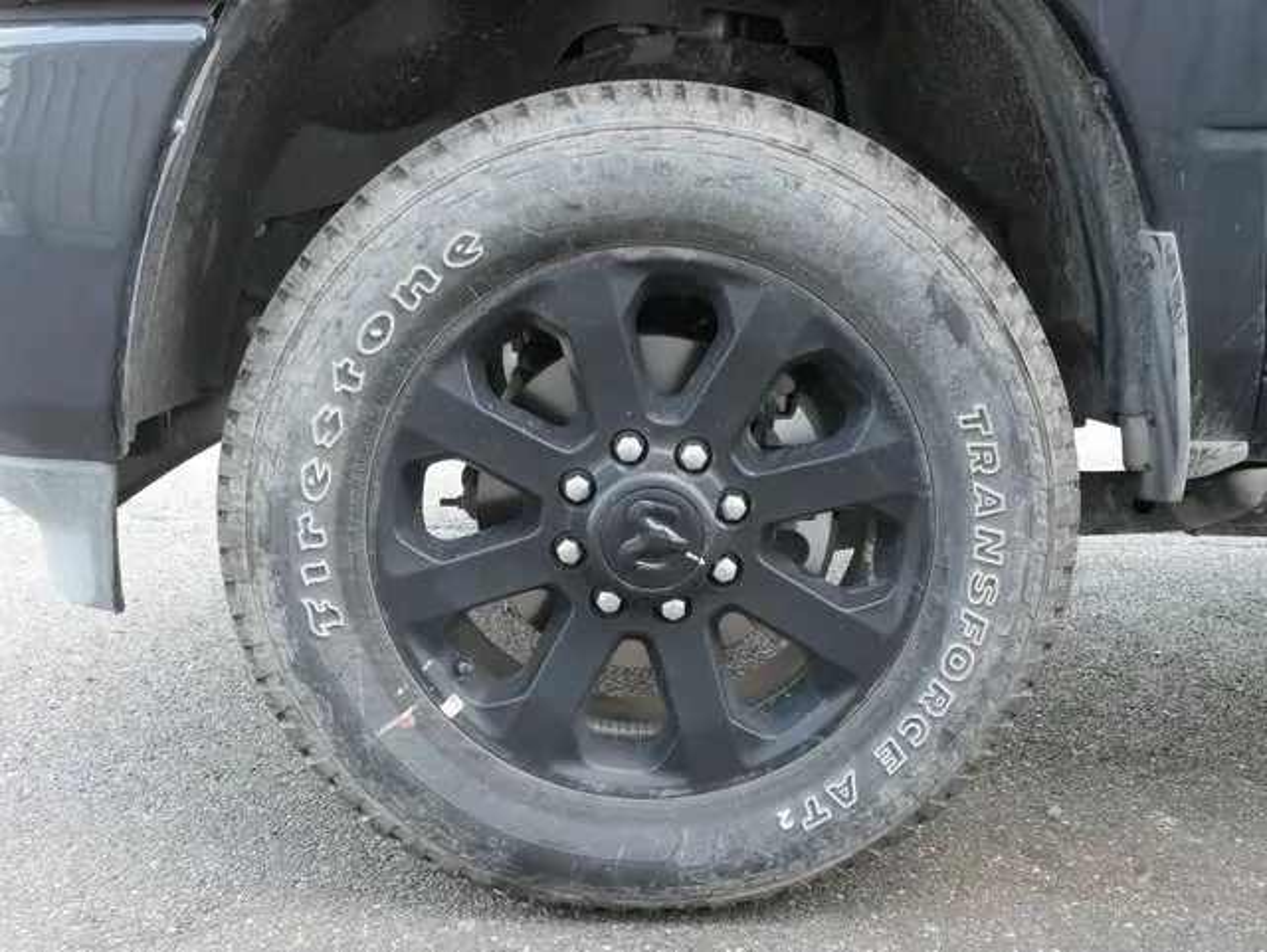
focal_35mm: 38
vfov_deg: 37.8
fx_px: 1392
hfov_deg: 48.9
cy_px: 476
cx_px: 634
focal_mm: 19
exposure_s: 1/40
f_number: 10
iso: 3200
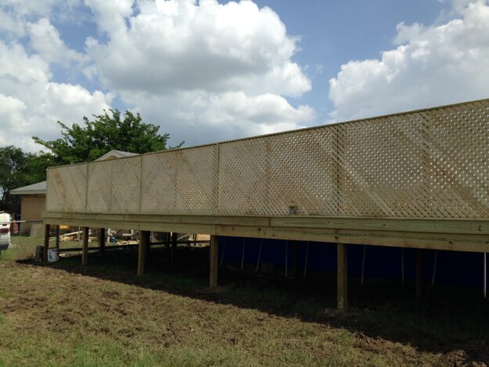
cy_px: 184
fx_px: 466
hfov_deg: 55.3
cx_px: 244
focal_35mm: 33
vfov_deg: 43.0
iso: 50
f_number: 2.4
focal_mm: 4.12
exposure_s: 1/2008
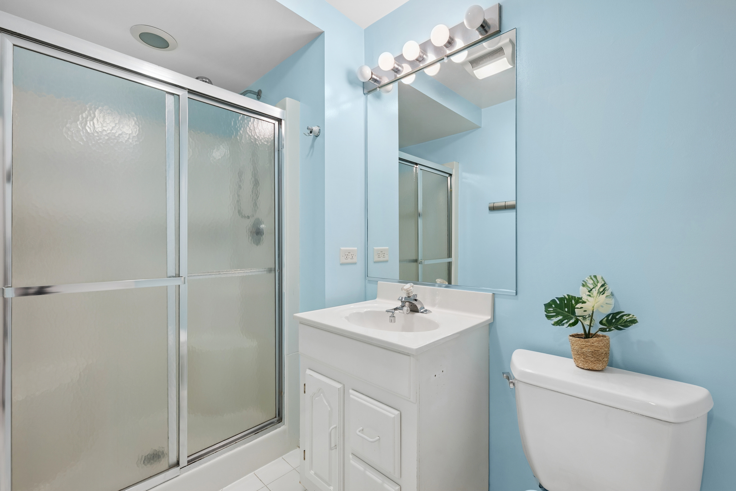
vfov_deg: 75.5
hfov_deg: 98.5
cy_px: 246
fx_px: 317
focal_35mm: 16
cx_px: 368
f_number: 8
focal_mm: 15.5
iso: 200
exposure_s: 1/30
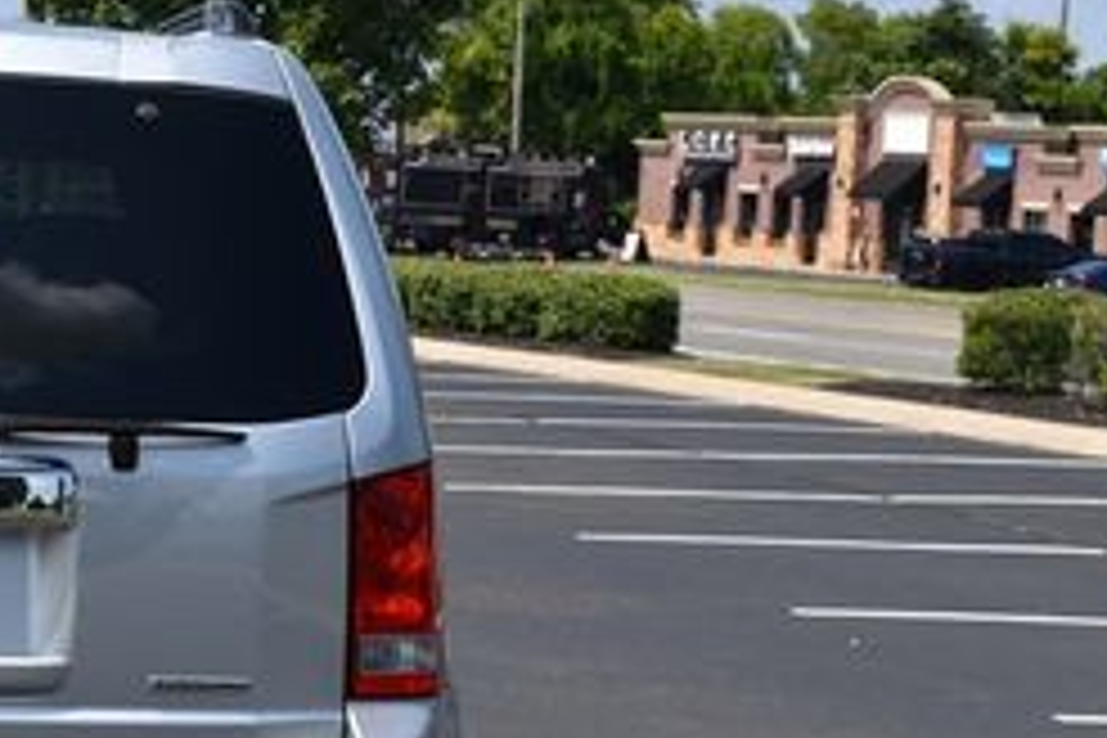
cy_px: 443
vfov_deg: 11.0
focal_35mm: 125
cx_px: -126
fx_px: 3843
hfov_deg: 15.9
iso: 100
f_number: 9
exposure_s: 1/320
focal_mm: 32
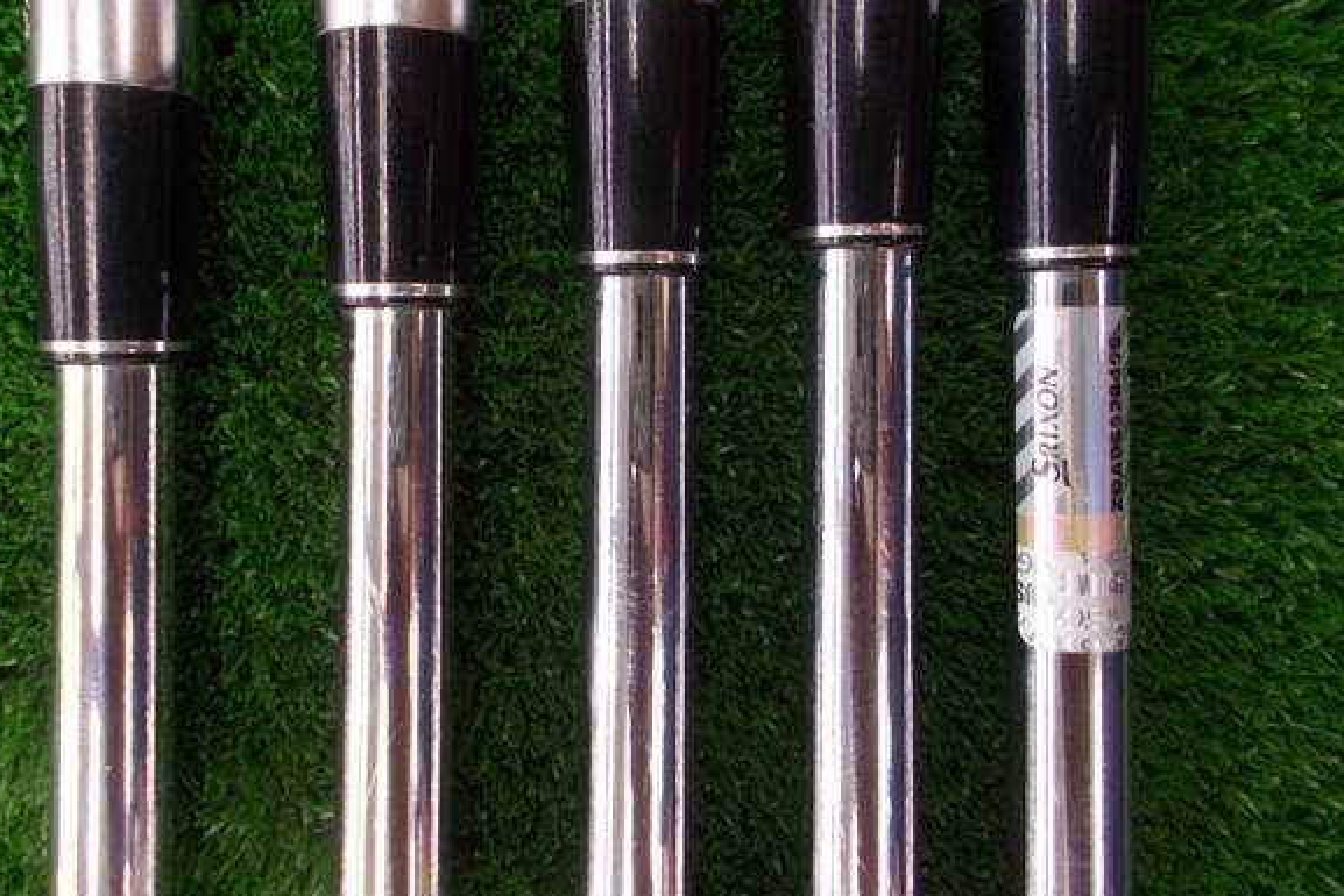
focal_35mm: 30
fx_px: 1120
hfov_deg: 61.8
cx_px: 608
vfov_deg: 43.4
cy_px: 354
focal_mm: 4.6
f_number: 3.2
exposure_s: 1/25
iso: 160
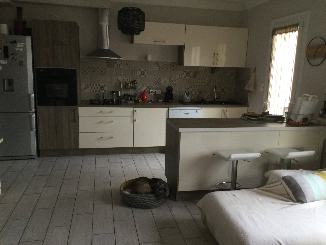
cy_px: 122
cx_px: 163
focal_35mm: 31
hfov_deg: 58.4
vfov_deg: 45.4
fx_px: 292
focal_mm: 3.3
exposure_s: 1/33
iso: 100
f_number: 2.4
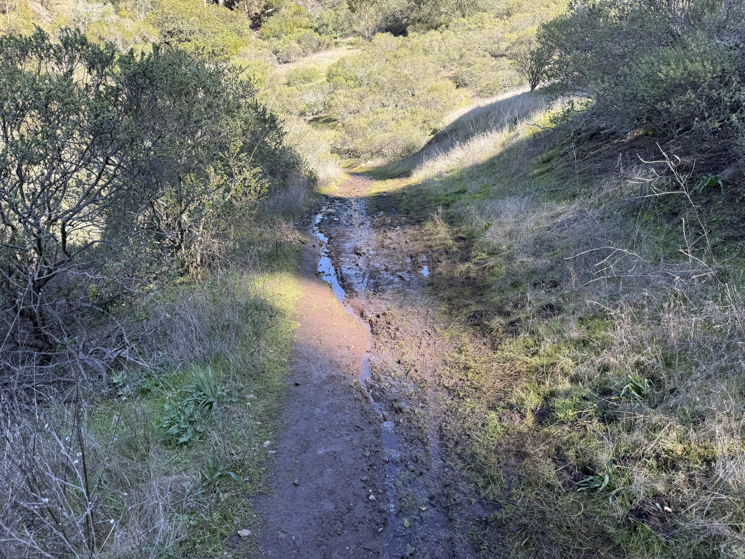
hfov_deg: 71.6
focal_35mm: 24
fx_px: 517
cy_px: 280
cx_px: 372
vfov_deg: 56.8
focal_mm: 6.76
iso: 80
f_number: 1.78
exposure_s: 1/445
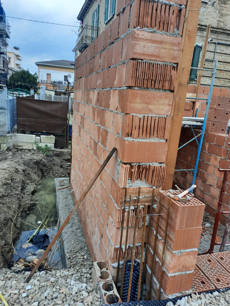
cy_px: 153
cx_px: 115
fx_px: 221
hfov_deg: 54.9
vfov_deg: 69.4
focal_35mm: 25
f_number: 2
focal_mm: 4.6
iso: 32
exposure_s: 1/100
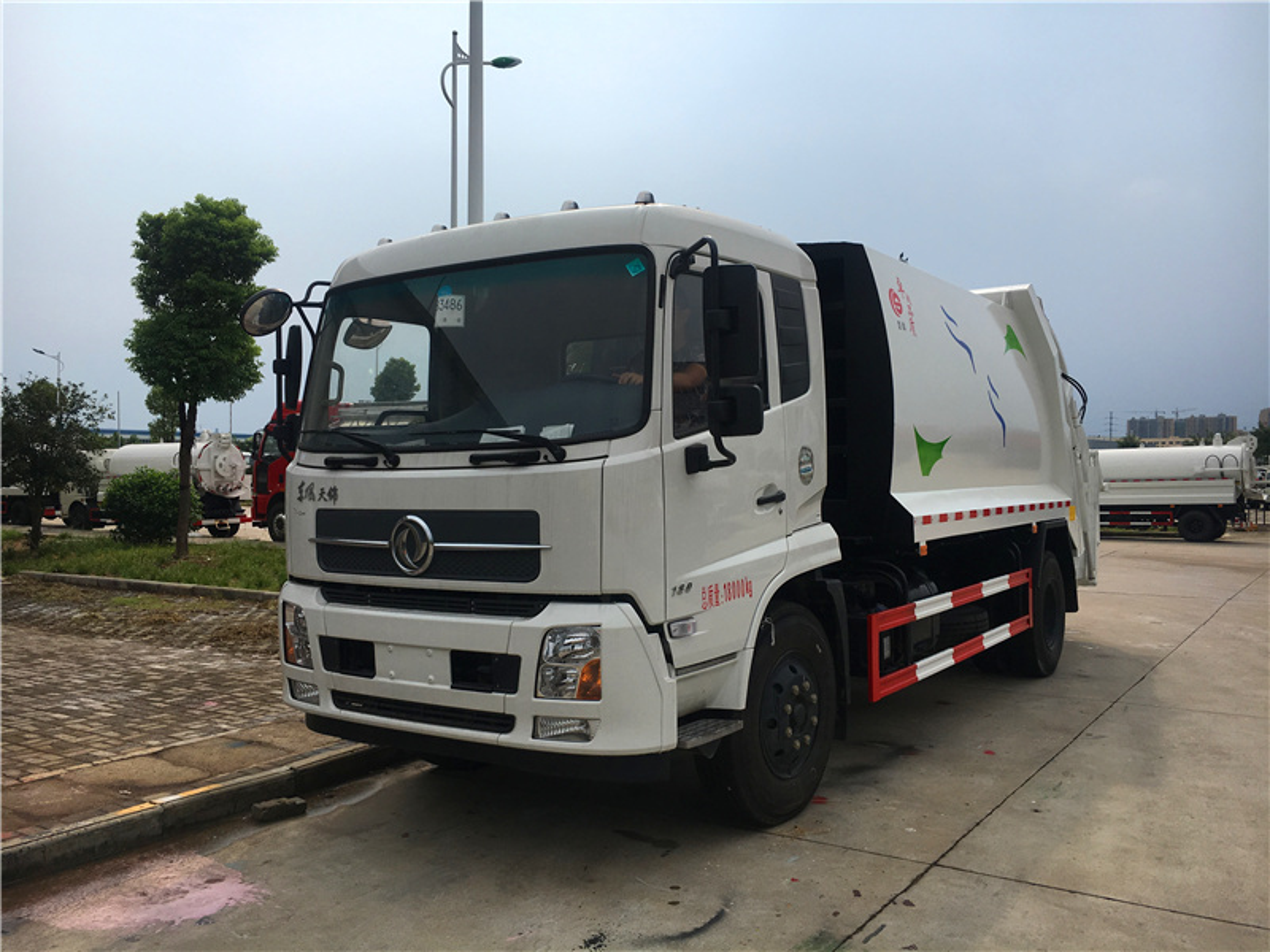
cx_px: 635
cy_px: 476
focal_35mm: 29
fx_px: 1064
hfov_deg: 61.7
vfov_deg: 48.2
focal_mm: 4.15
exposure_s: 1/1603
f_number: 2.2
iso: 25
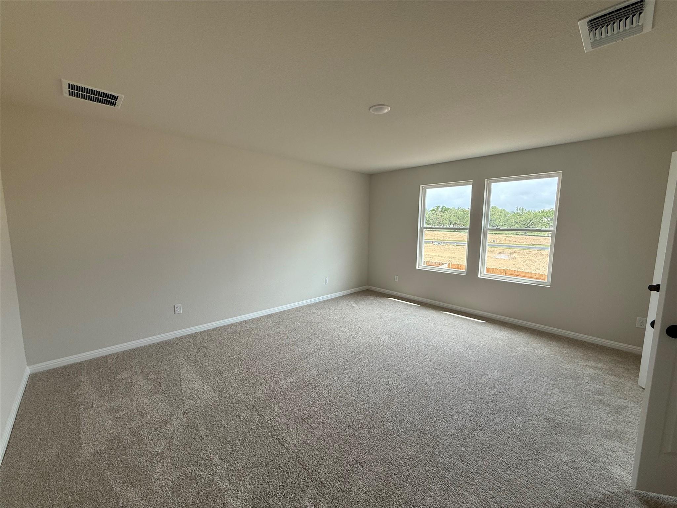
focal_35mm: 14
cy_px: 254
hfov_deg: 102.1
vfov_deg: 85.7
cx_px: 338
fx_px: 274
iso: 64
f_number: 2.2
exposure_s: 1/195
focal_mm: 2.22
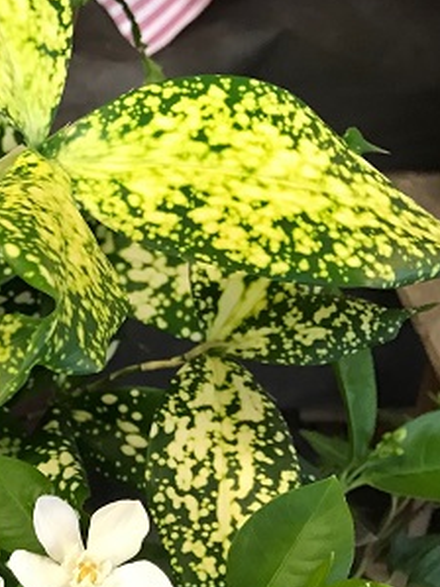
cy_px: 365
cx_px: -183
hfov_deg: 21.3
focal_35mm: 60
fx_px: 1018
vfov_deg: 32.1
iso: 80
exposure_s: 1/15
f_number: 1.8
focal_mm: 3.99
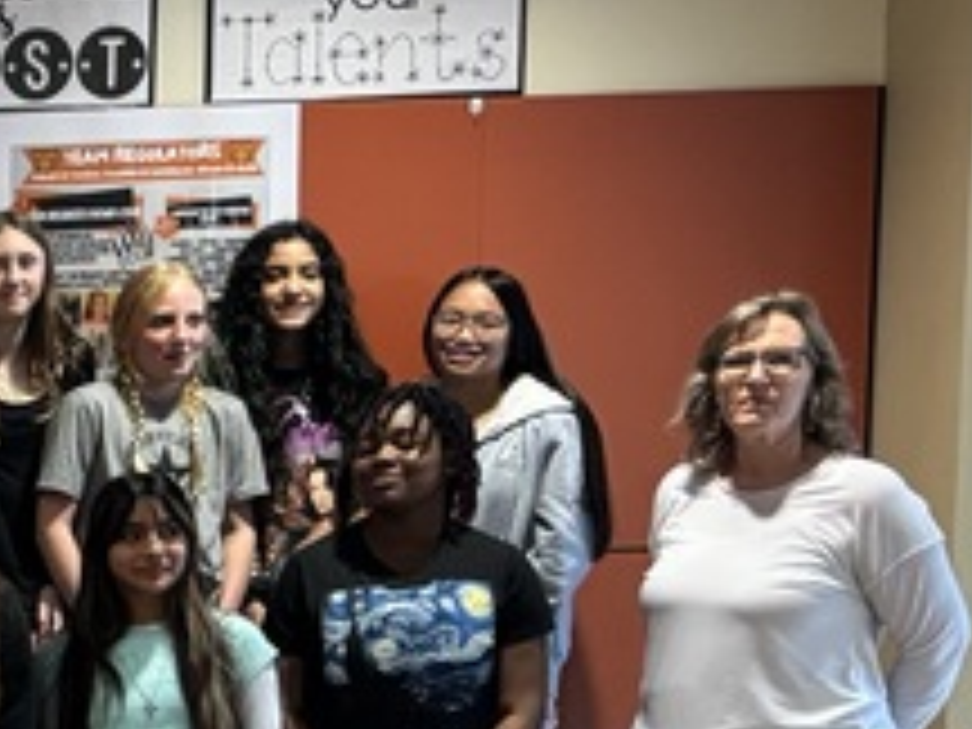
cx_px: -900
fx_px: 3201
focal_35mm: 114
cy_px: 878
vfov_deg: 12.7
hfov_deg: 14.6
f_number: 1.78
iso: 500
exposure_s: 1/60
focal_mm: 6.76
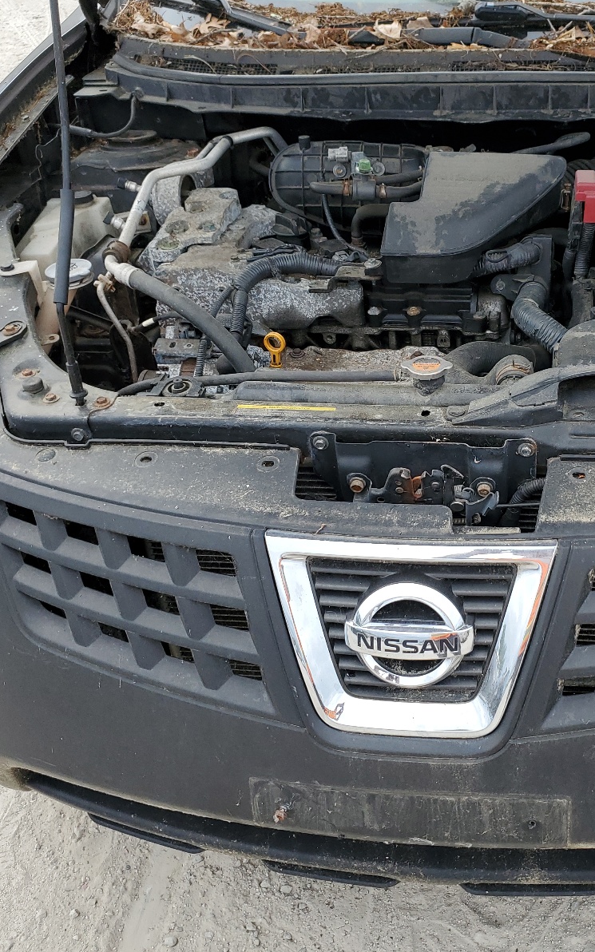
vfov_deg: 52.7
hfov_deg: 33.5
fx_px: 960
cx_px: 473
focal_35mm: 37
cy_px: 475
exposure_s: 1/1250
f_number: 1.5
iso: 50
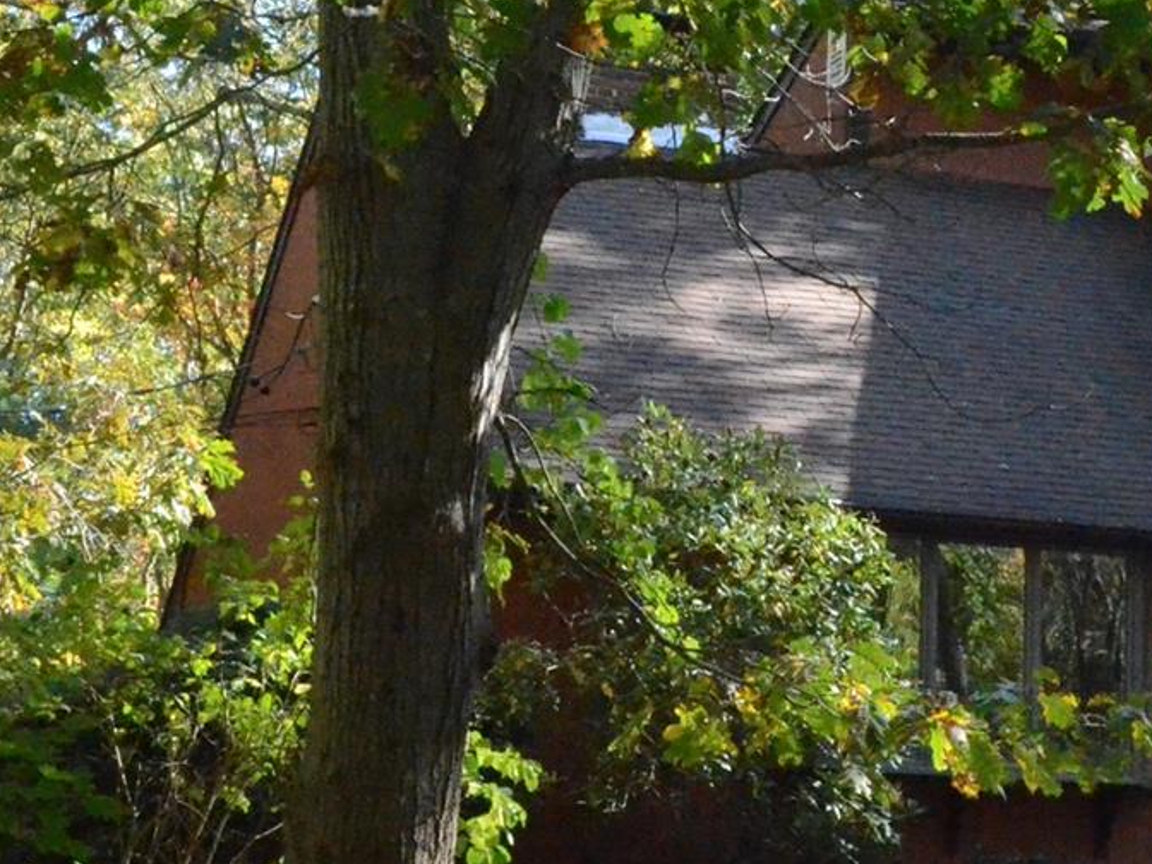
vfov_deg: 13.0
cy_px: 550
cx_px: 1094
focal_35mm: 114
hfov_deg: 17.0
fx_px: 3794
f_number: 13
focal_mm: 26
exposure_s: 1/640
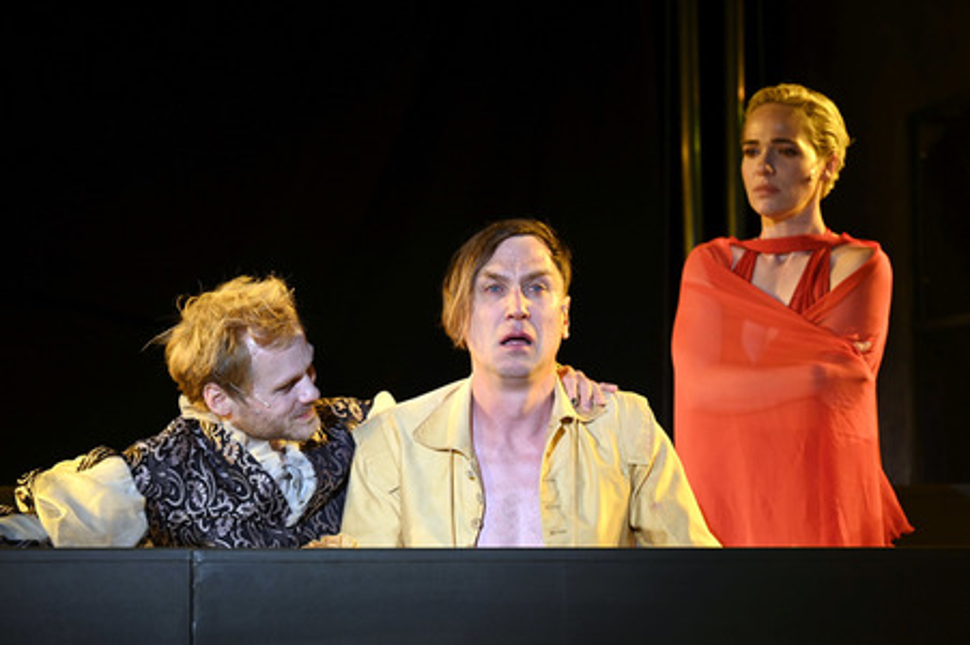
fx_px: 4308
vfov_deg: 8.6
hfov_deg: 12.8
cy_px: 322
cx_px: 485
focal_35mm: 160
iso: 1250
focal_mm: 160
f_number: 6.3
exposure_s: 1/60
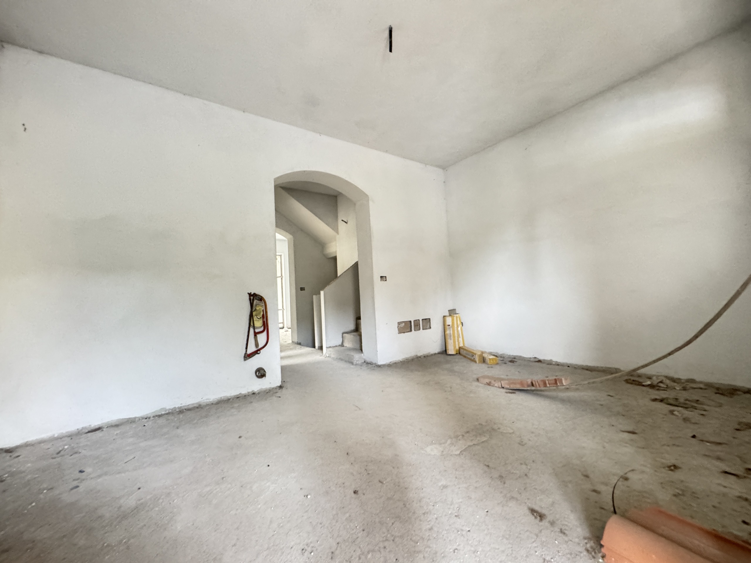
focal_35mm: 14
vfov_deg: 85.7
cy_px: 282
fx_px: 304
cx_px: 376
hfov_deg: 102.1
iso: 800
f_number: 2.2
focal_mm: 2.22
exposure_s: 1/60
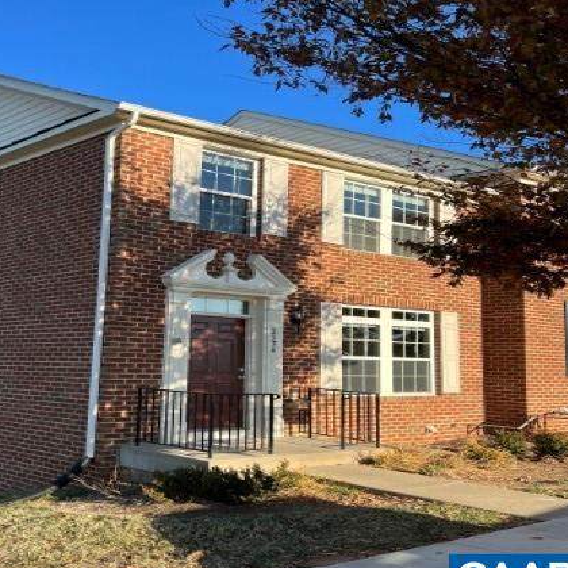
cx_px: 165
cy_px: 302
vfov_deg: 47.2
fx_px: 650
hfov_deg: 46.1
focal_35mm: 35
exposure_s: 1/1779
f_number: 1.5
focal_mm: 5.7
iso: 50
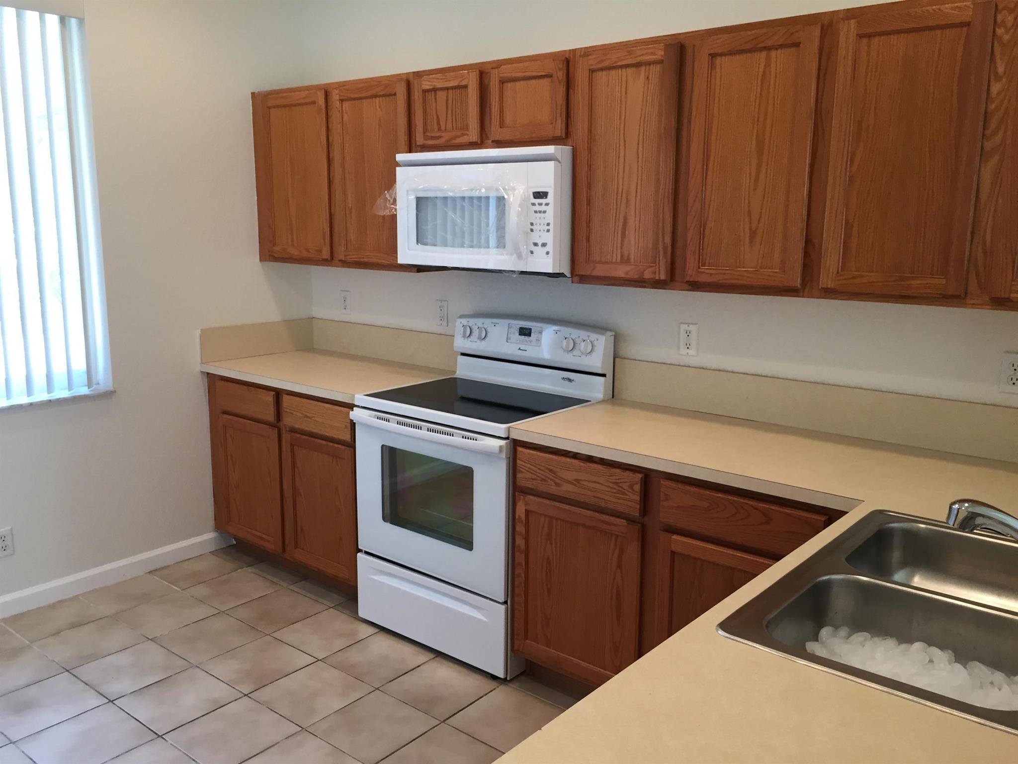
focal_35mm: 29
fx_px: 853
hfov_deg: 61.7
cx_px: 509
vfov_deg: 48.2
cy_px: 382
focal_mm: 4.15
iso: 40
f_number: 2.2
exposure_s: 1/30
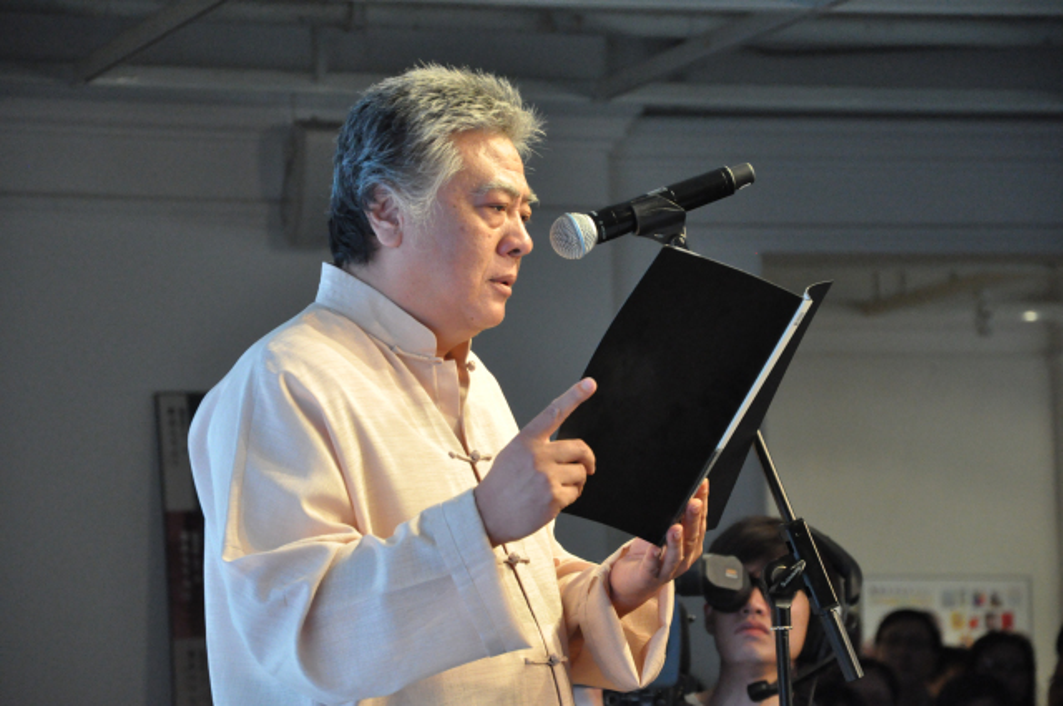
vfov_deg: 8.7
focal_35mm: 158
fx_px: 4645
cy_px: 353
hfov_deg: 13.1
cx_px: 532
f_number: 5.6
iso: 3200
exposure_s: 1/80
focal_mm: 105
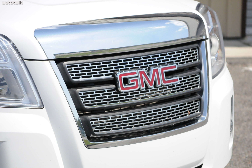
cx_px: 126
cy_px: 84
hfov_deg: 13.4
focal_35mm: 153
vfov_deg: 8.9
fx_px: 1070
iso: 1800
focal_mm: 102
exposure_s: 1/8000
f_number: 7.1
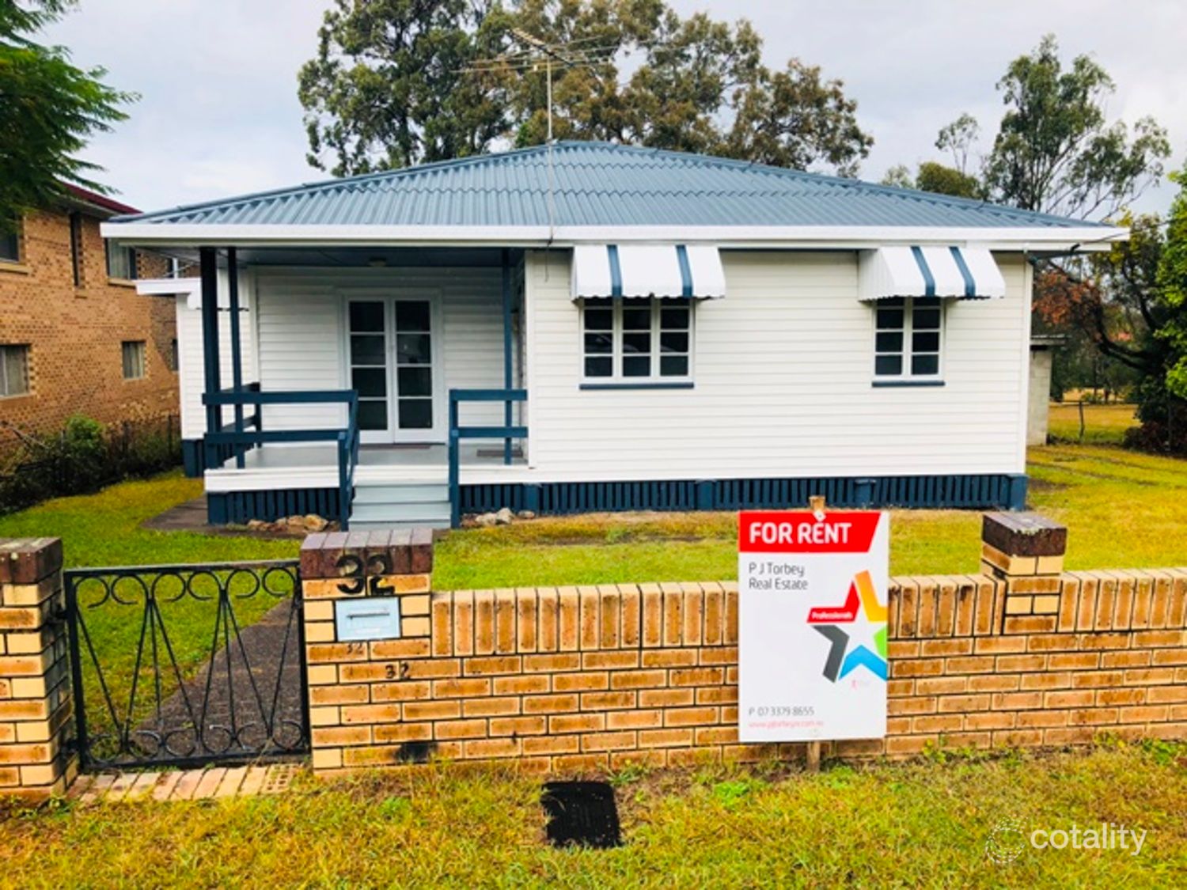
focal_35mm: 28
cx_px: 594
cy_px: 445
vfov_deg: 49.7
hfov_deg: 63.4
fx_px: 960
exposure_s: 1/1297
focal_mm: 3.99
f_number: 1.8
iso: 20
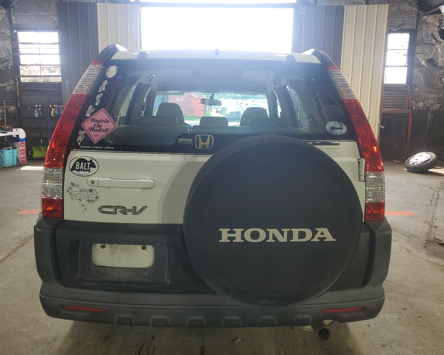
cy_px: 181
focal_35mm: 28
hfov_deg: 62.2
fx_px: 368
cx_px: 214
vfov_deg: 51.5
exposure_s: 1/147
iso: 50
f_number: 1.5
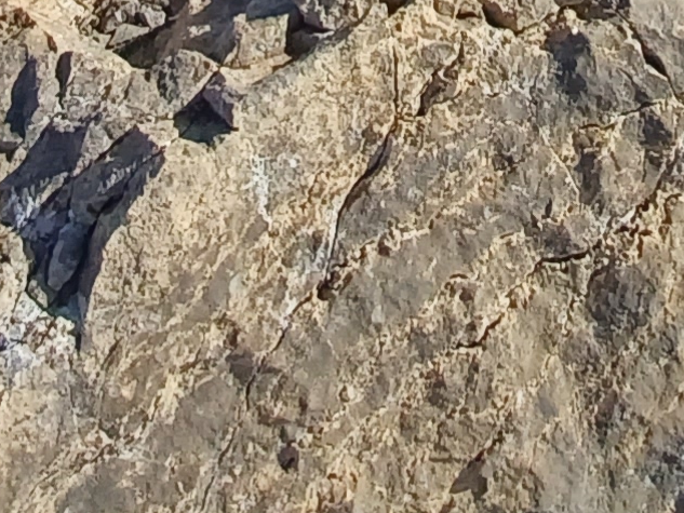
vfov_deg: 14.7
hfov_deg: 28.6
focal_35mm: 67
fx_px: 1324
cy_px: -696
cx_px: 502
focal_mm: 1.42
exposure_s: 1/1401
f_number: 2.2
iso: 40
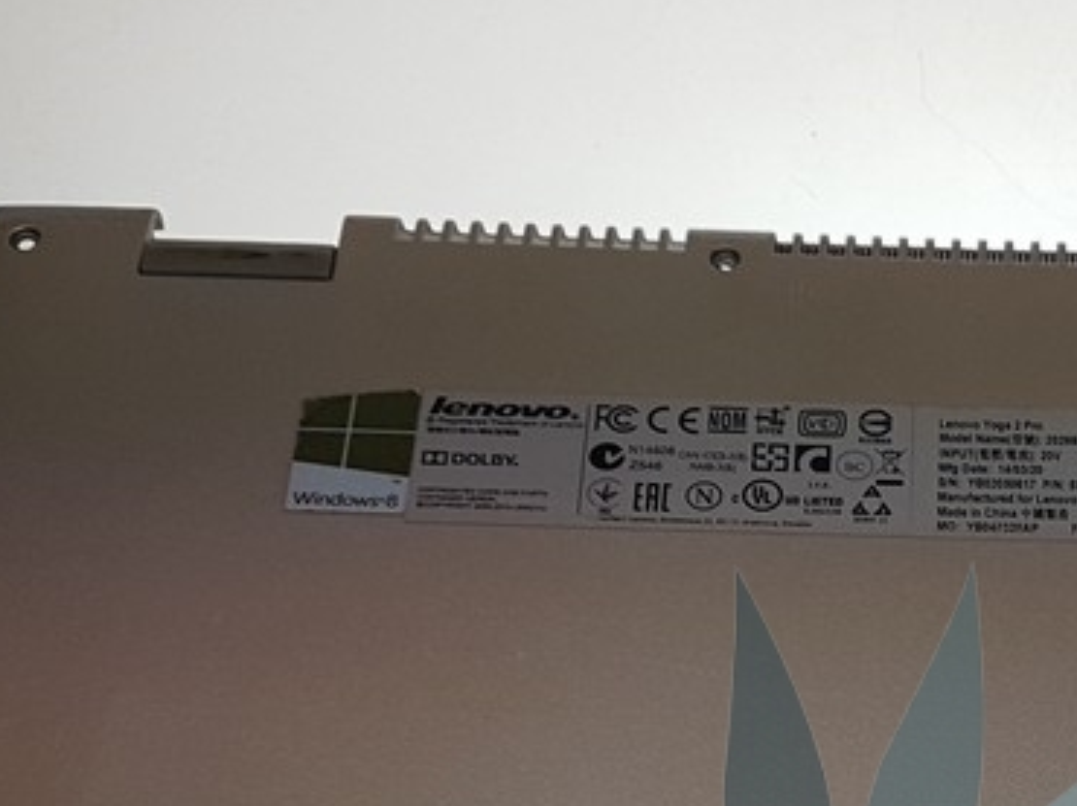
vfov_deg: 18.7
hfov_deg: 24.9
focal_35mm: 75
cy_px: 931
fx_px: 2332
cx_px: 1049
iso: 40
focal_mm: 4.2
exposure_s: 1/198
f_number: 1.7
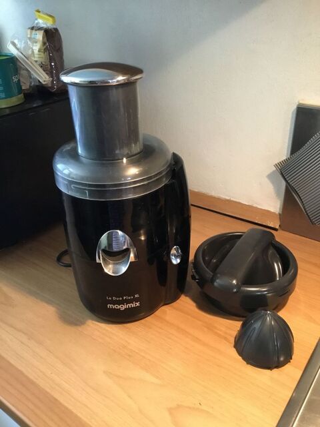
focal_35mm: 31
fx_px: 382
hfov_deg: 45.4
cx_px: 160
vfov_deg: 58.4
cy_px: 214
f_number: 2.4
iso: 250
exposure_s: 1/17
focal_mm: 3.3
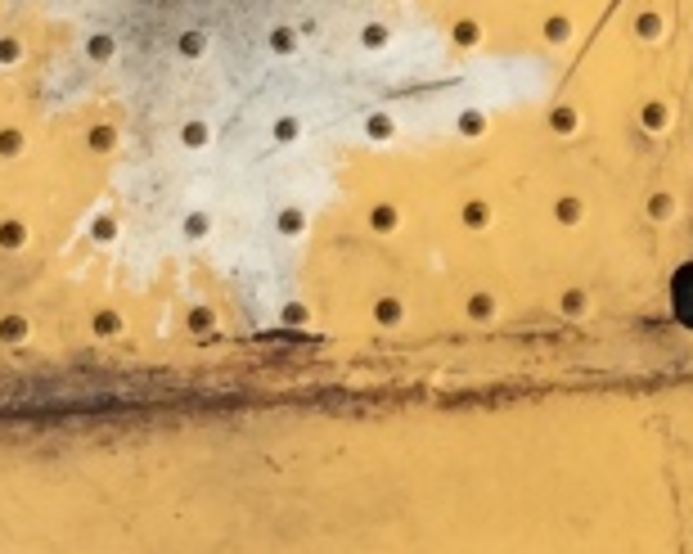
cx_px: 410
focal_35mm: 162
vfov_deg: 9.3
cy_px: -221
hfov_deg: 11.9
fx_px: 3321
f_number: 2.4
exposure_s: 1/817
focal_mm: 3.3
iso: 32
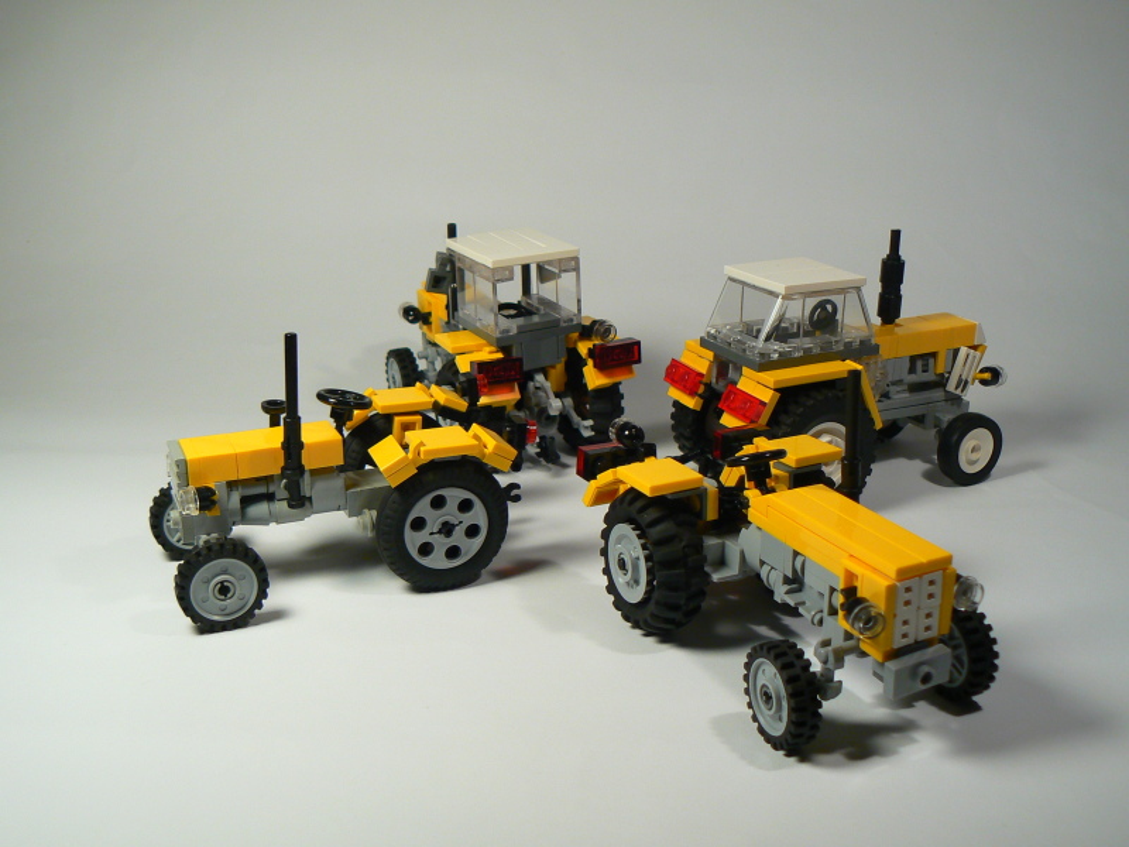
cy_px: 424
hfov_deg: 44.8
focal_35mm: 42
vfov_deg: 34.3
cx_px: 564
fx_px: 1370
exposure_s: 1/20
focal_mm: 6.9
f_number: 3.2
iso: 80
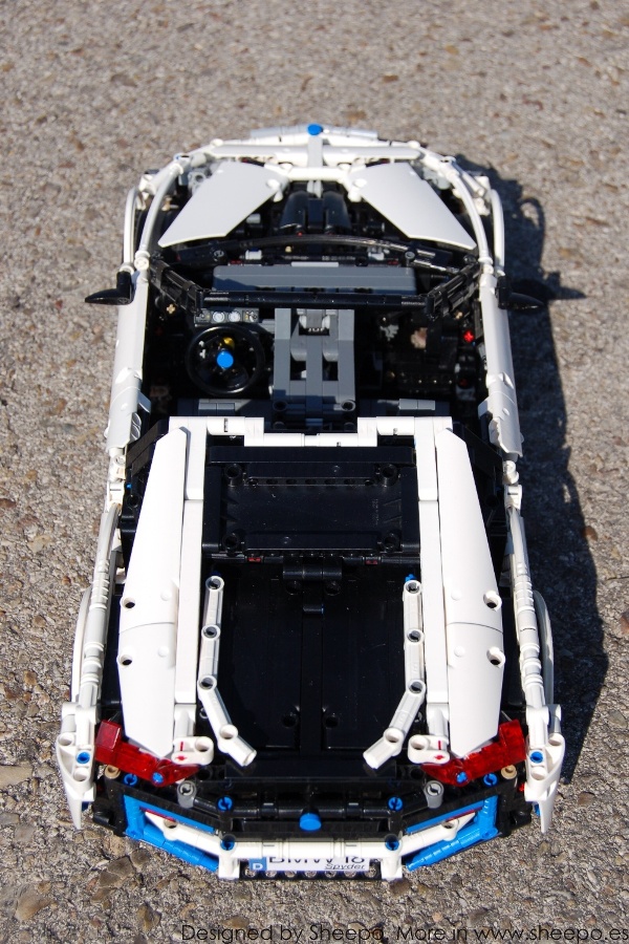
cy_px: 472
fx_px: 1376
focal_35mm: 52
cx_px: 314
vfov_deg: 37.9
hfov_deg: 25.8
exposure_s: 1/1000
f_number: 5.6
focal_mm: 35
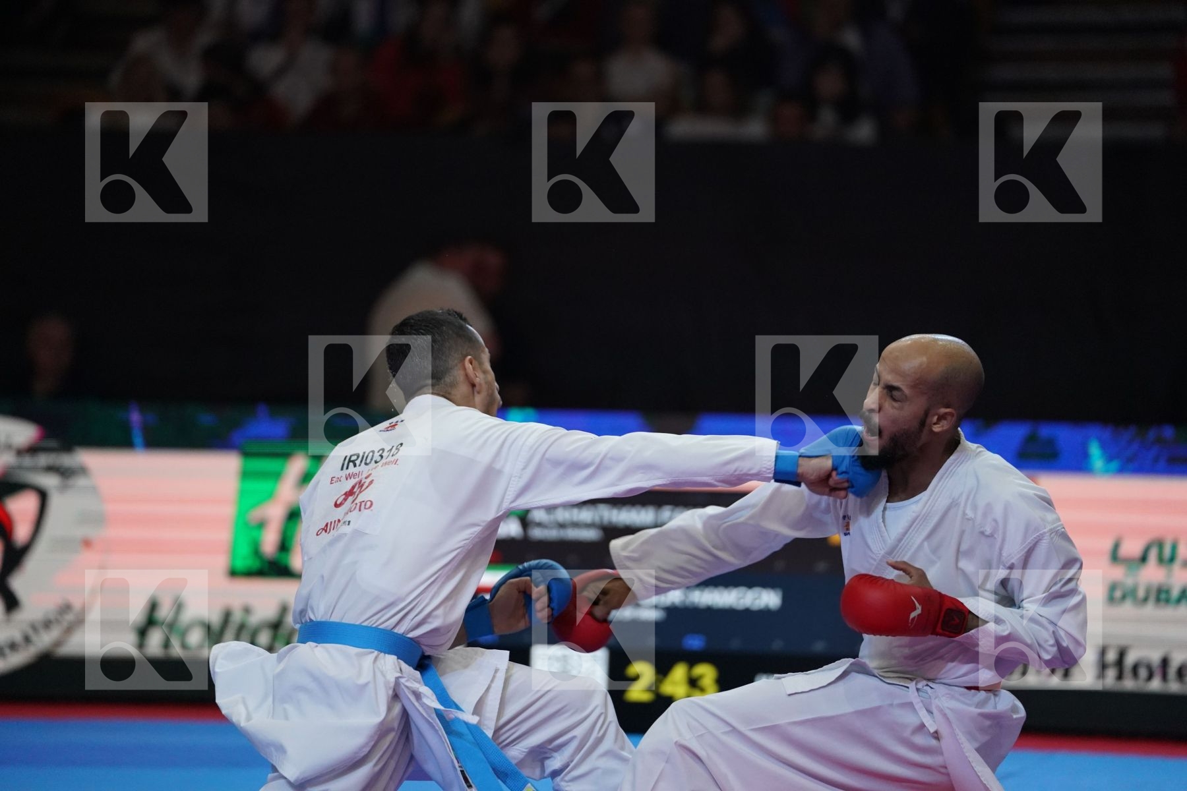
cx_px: 594
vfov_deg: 7.3
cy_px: 396
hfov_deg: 11.0
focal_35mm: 187
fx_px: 6165
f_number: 2.8
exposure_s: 1/1000
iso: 3200
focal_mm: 187
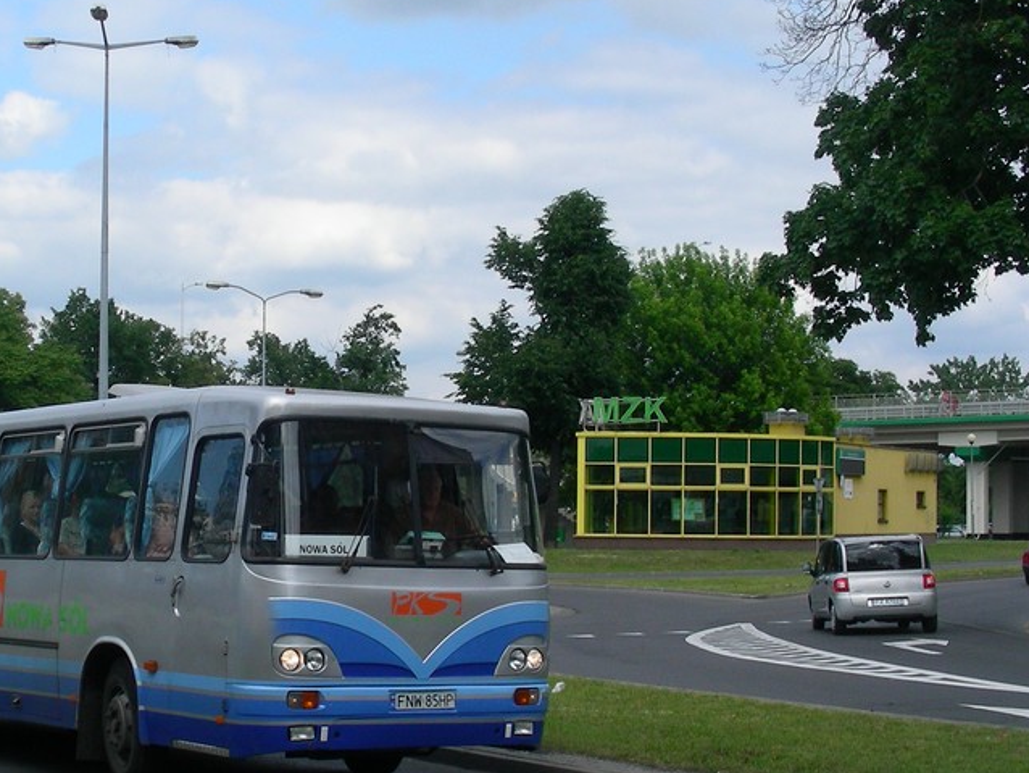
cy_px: 389
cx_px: 281
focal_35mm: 77
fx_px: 2290
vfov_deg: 19.2
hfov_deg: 25.1
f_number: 5.6
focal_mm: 8
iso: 50
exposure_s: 1/326
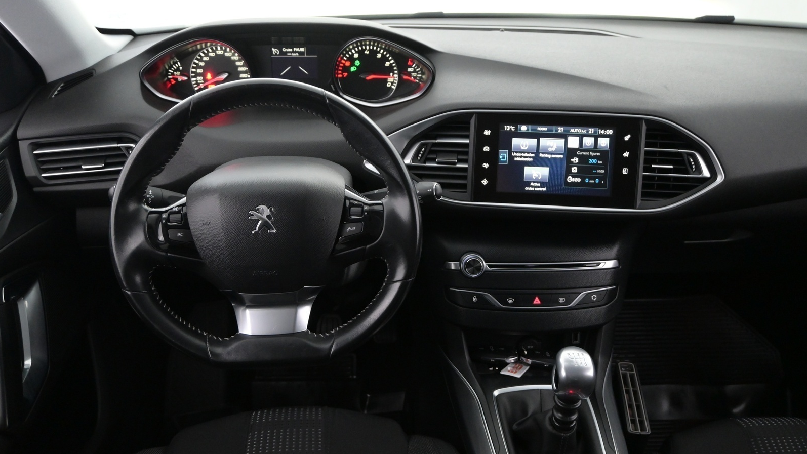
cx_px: 400
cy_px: 252
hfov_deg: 58.7
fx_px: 718
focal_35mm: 34
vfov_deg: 35.1
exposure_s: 1/50
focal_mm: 21
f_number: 4
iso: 2500
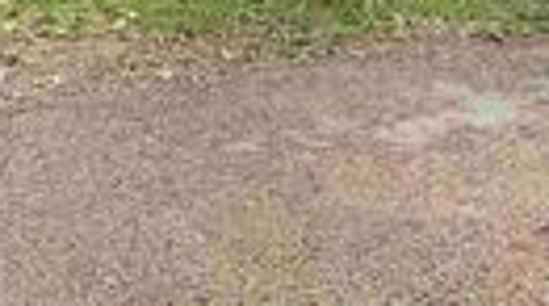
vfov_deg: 9.6
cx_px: 285
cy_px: -187
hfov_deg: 17.8
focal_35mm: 121
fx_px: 1757
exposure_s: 1/691
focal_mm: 3
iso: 16
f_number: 1.8
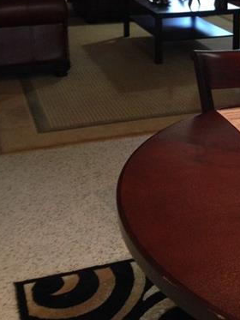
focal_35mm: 68
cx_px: 194
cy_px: 45
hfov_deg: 21.4
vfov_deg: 27.7
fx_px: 628
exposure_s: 1/20
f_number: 2.4
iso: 200
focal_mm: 4.12
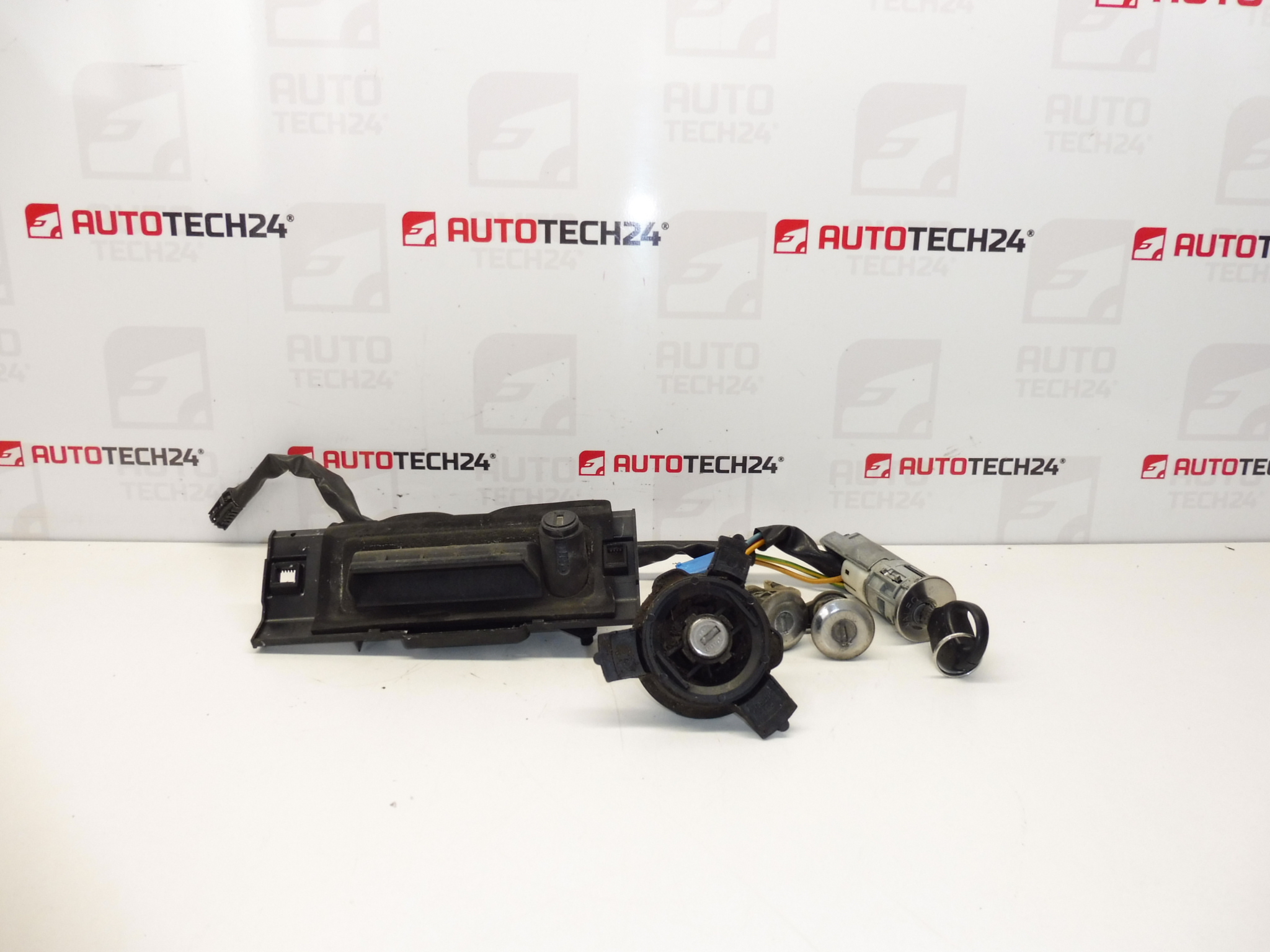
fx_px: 881
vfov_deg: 56.8
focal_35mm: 24
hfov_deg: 71.6
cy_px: 476
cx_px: 635
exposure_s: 1/100
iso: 200
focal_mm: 4.3
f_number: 3.5
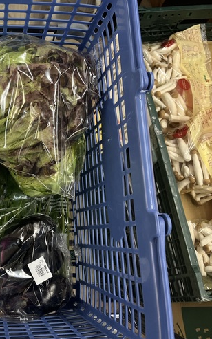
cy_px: 167
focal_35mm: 38
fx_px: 351
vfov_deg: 51.5
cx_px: -7
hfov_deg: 30.8
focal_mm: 5.1
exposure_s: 1/100
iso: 125
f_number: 1.6
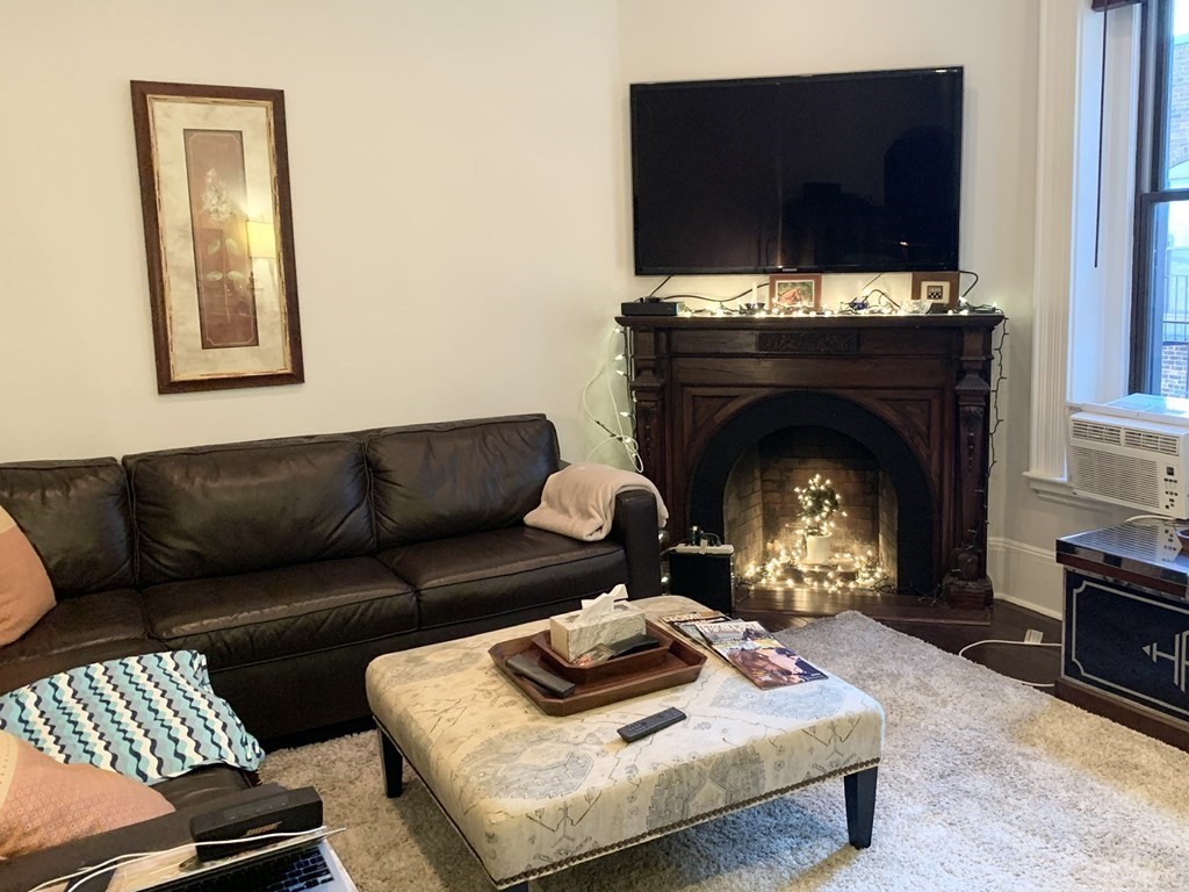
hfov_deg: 67.3
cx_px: 594
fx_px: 893
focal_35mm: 26
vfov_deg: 53.1
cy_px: 446
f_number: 1.8
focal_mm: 4.25
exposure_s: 1/40
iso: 250
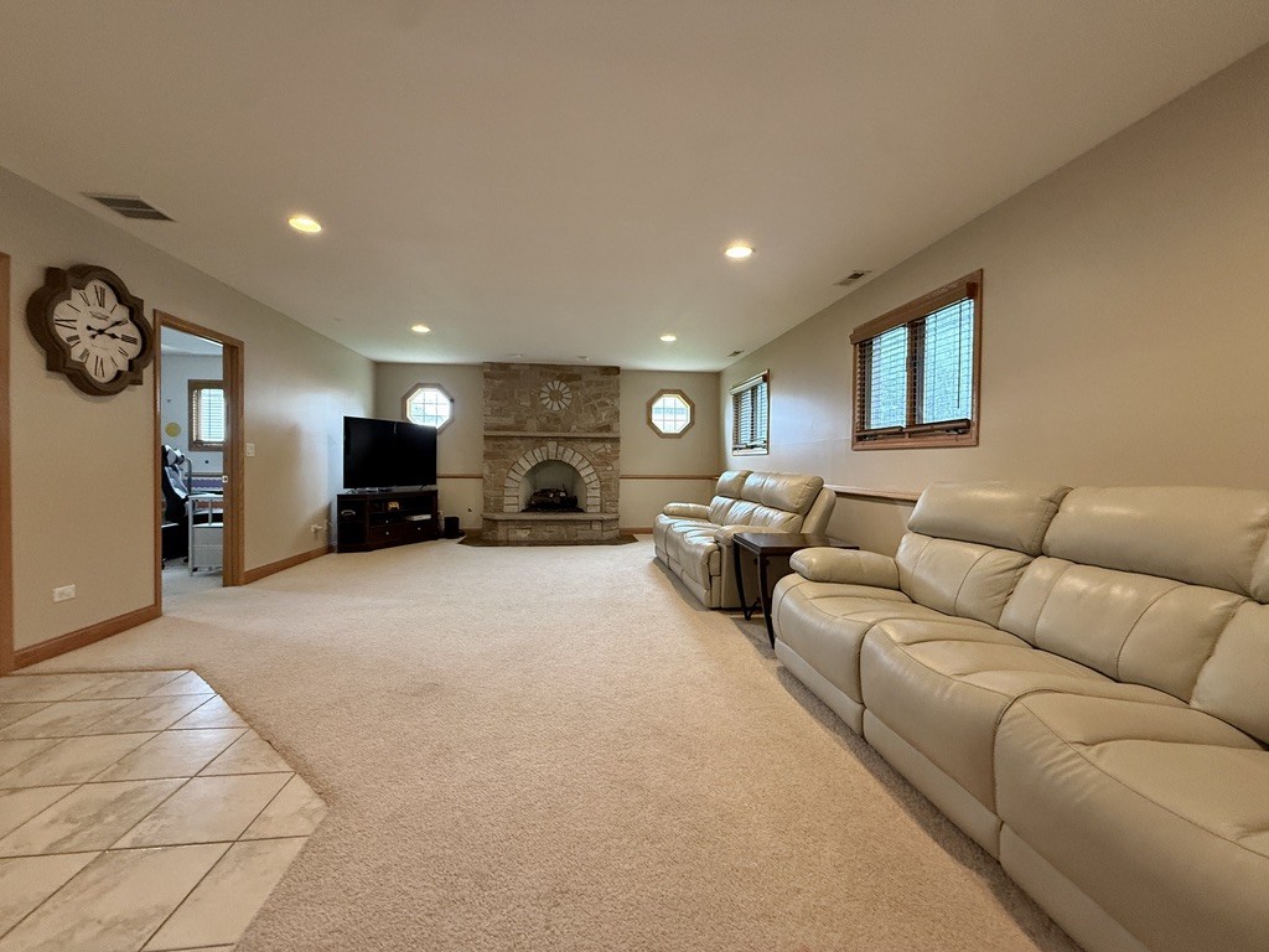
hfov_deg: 102.1
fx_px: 513
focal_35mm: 14
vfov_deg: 85.7
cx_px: 634
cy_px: 476
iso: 400
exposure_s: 1/60
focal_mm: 2.22
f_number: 2.2
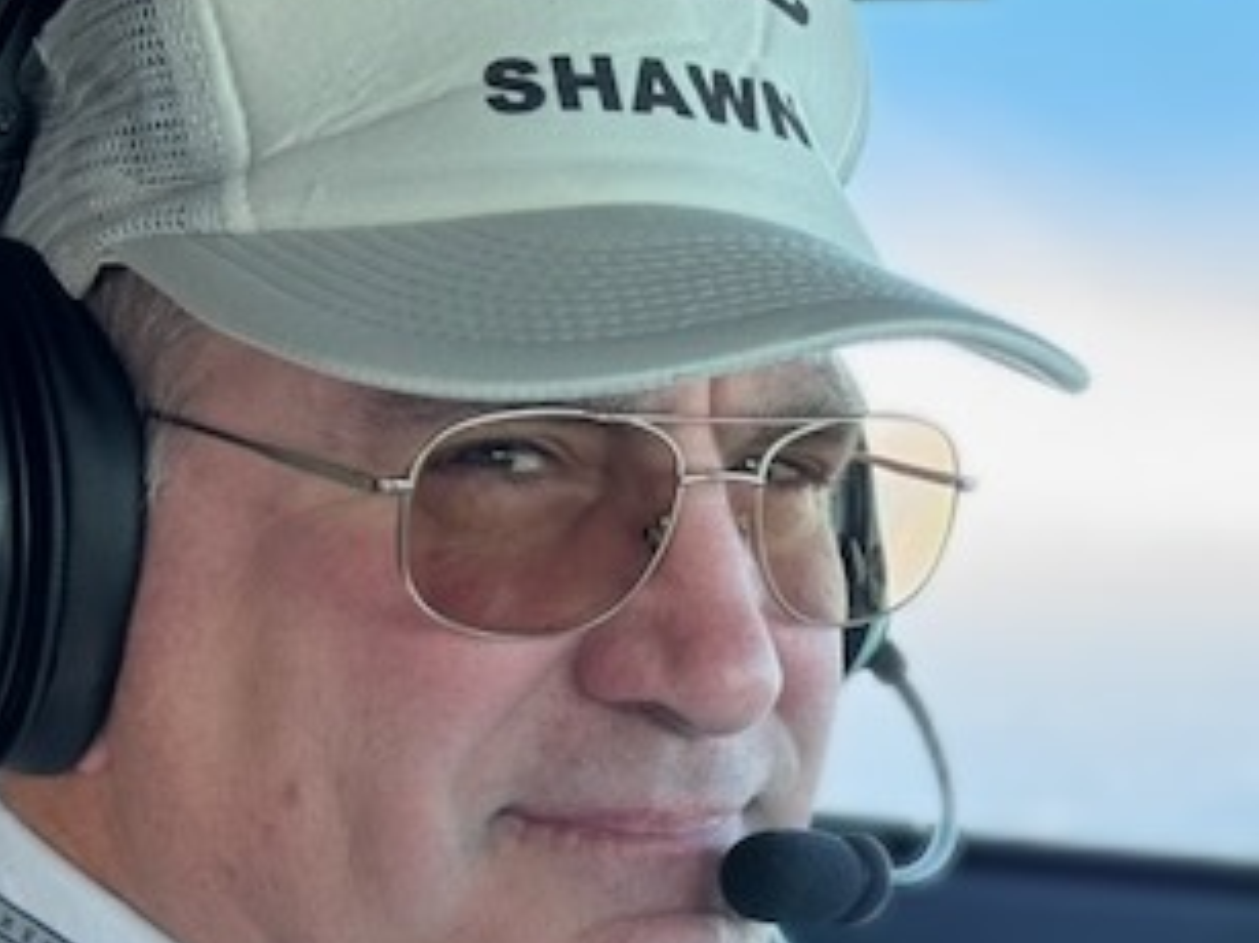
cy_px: 791
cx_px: 1070
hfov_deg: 19.4
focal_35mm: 100
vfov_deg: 14.7
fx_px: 3636
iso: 64
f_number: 1.78
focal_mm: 6.76
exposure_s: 1/192
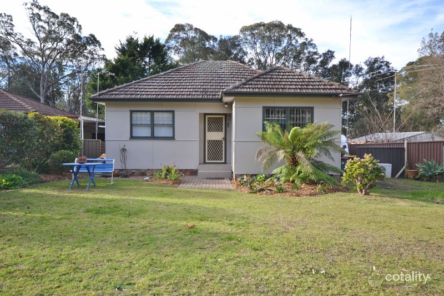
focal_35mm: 27
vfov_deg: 47.9
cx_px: 222
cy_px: 148
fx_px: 333
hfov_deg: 67.4
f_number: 5.6
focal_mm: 18
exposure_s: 1/125
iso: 140
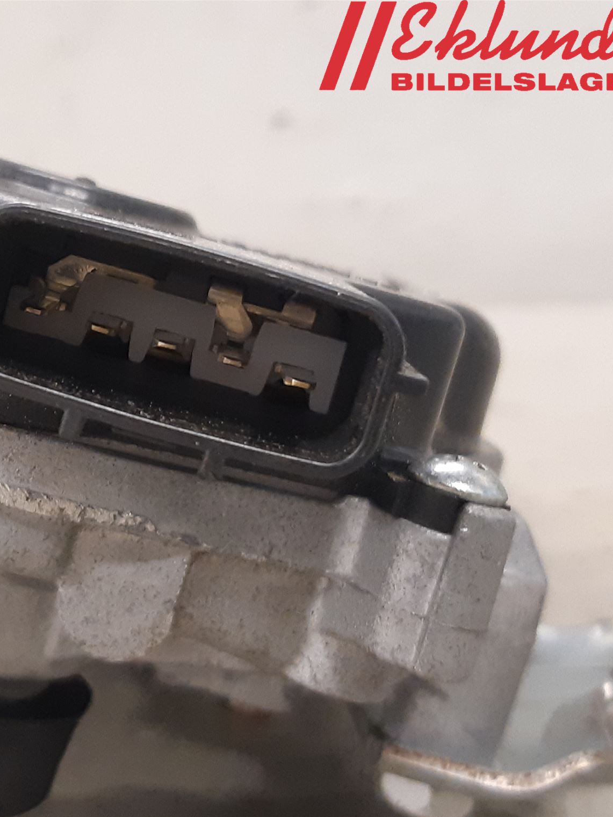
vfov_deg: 52.6
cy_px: 412
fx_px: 826
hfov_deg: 38.7
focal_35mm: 35
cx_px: 99
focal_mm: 3.93
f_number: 1.7
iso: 250
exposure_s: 1/33
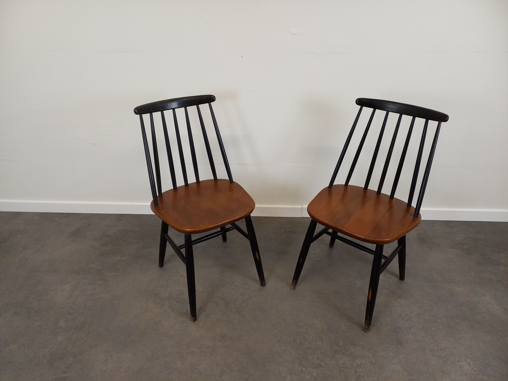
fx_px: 367
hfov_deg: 69.4
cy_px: 190
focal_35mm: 25
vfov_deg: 54.9
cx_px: 254
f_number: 1.8
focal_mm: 4.65
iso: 160
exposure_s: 1/50
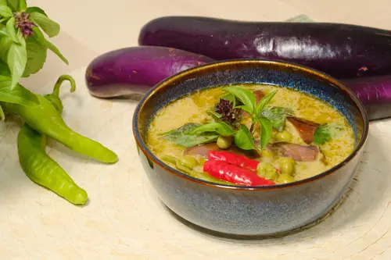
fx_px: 1303
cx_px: 196
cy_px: 130
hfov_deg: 17.1
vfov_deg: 11.4
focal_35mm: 120
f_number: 11
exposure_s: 1/105
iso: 6400
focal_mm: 80
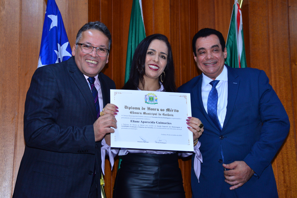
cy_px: 99
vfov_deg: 20.9
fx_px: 536
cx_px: 148
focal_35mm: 65
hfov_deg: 30.9
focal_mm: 65
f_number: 5
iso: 2000
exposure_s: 1/125
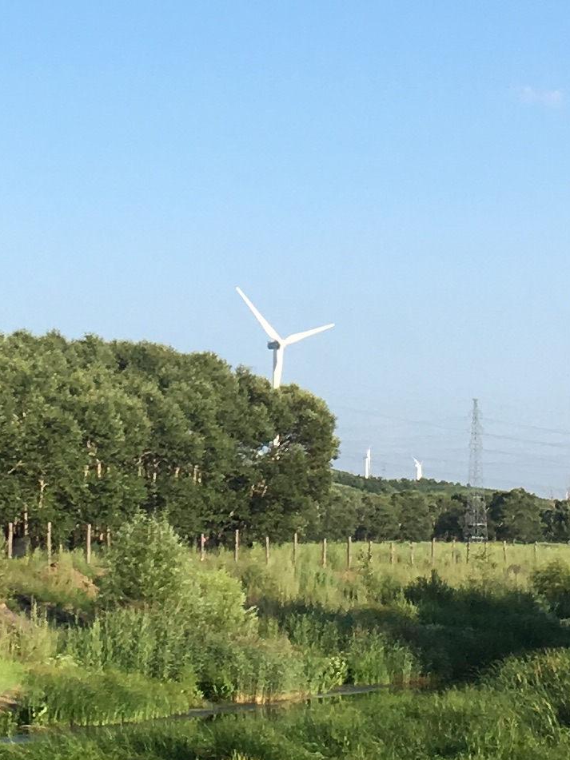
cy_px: 141
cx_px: 182
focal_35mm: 123
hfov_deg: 12.0
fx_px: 2701
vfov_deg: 15.9
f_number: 2.2
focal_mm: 4.15
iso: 25
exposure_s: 1/1099
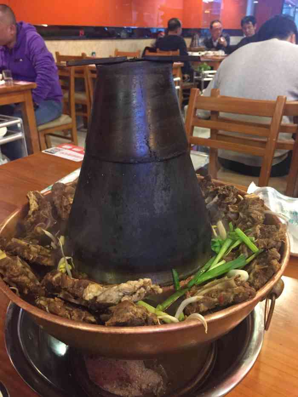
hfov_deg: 48.2
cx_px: 149
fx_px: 333
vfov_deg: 61.7
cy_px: 198
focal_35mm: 29
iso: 250
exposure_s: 1/15
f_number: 2.2
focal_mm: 4.15
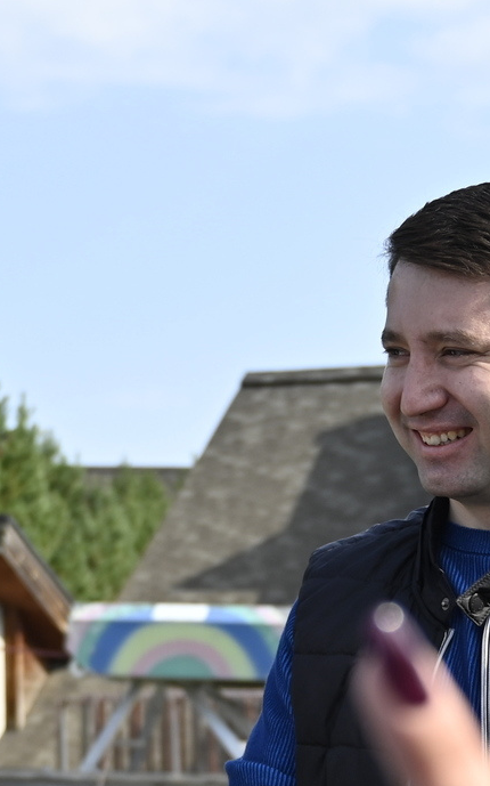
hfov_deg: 10.3
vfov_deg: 16.2
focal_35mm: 127
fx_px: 2714
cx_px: 259
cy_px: 740
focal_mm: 33.5
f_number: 4
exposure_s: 1/1250
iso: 160
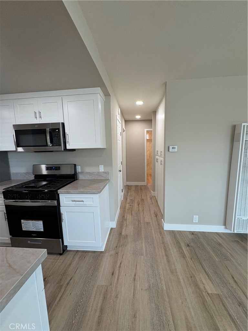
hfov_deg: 85.7
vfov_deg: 102.1
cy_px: 166
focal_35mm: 14
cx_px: 124
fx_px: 134
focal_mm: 2.22
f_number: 2.2
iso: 160
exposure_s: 1/120
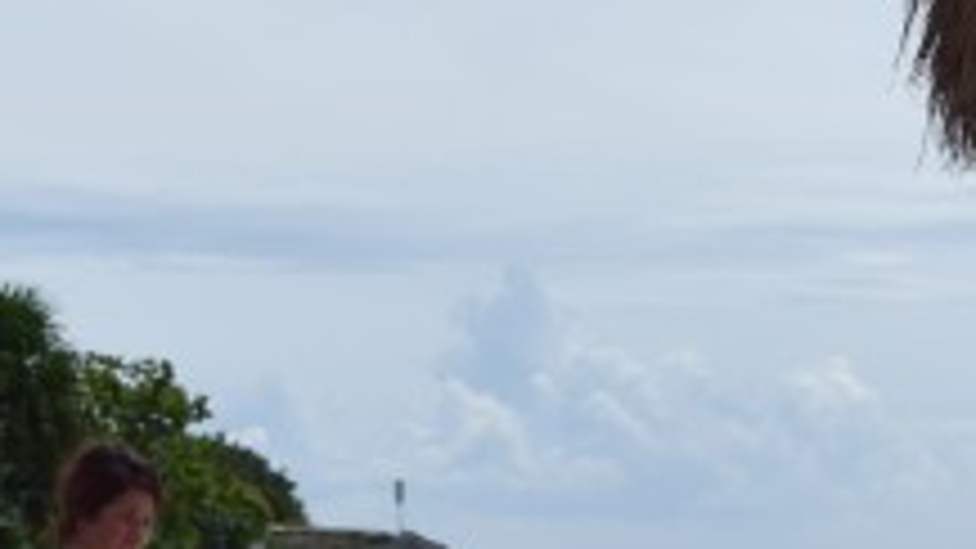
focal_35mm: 178
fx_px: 4606
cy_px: 122
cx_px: 409
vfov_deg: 6.8
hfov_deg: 12.1
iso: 200
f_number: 4
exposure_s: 1/4000
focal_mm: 24
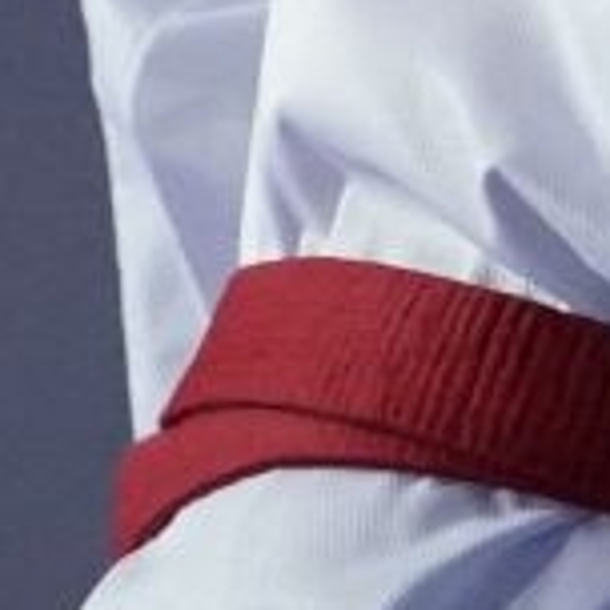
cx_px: 1324
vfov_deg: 0.9
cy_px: -1208
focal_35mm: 2013
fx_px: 40133
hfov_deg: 0.9
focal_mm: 200
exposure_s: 1/1000
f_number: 2.8
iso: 6400
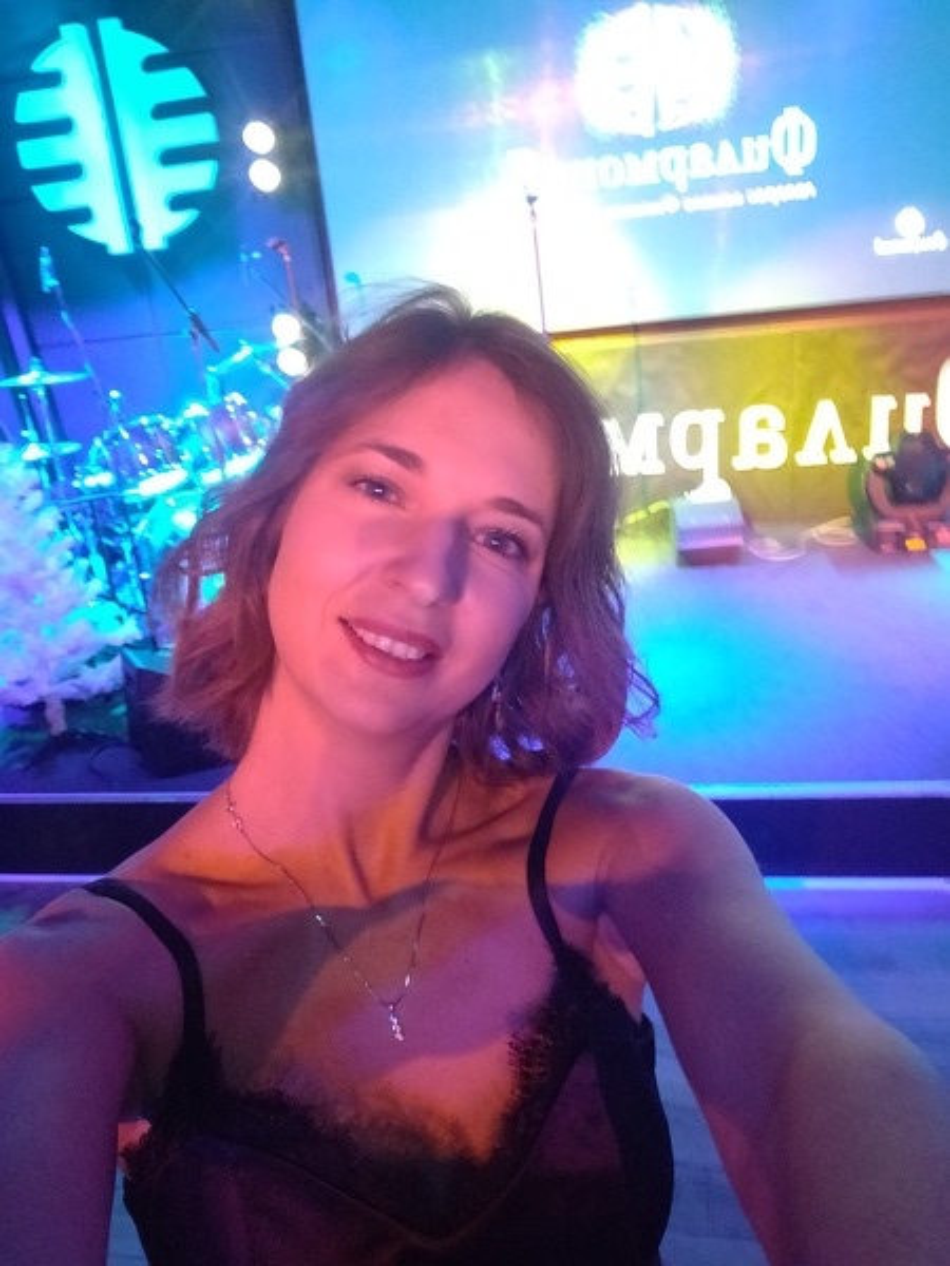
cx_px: 475
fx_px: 732
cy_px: 633
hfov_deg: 66.0
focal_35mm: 20
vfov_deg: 81.7
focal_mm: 3.48
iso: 4000
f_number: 2
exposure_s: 1/10
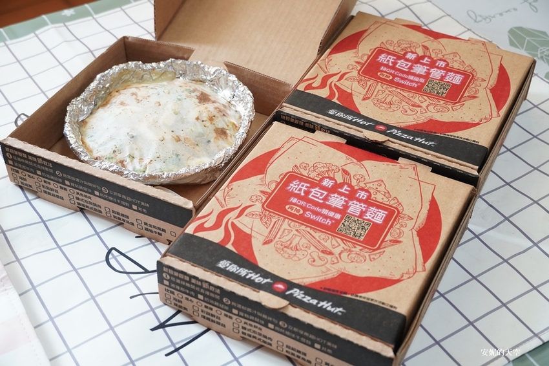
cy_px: 183
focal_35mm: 57
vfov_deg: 23.8
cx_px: 274
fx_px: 869
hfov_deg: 35.1
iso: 1000
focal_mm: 38
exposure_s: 1/50
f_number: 5
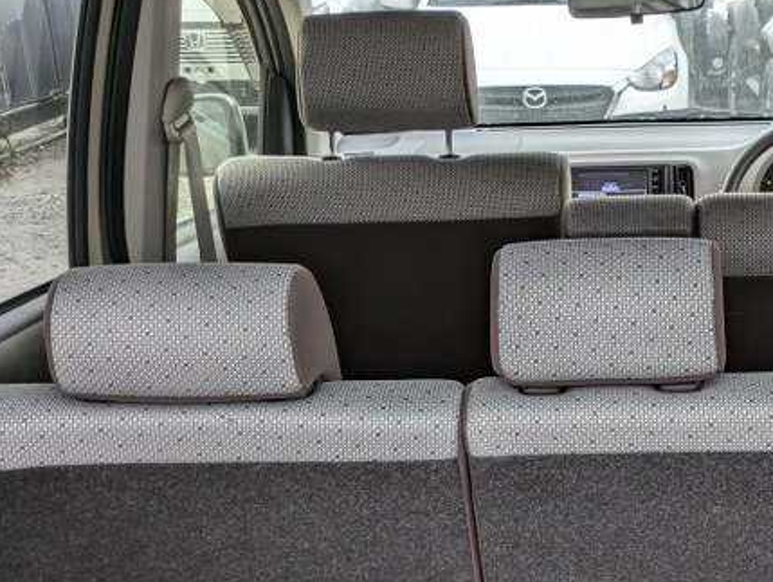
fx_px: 1386
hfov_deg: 30.5
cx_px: 608
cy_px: 613
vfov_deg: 22.6
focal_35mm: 62
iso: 81
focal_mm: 5.43
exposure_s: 1/120
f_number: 1.89
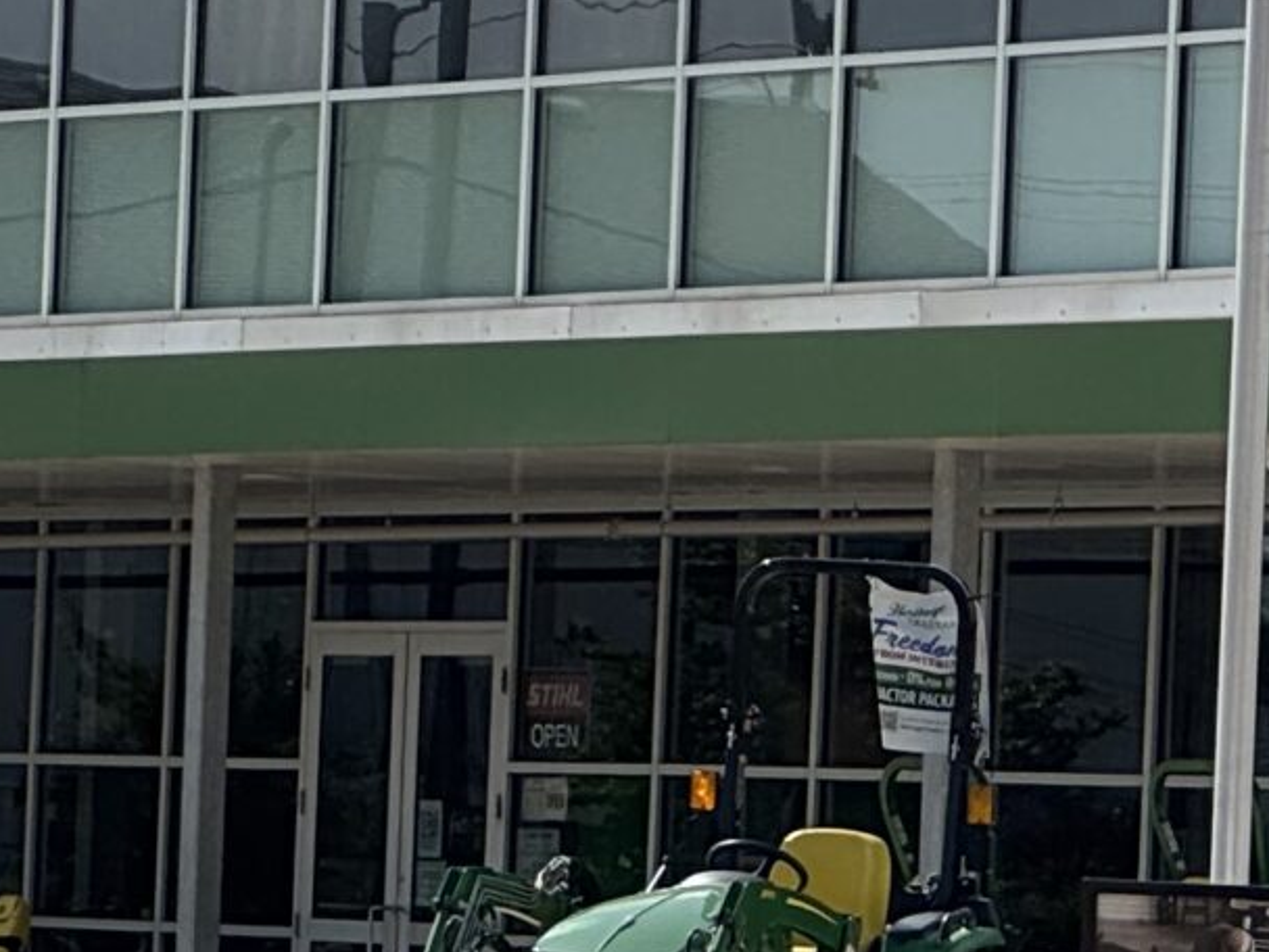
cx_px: 968
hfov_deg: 6.1
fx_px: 11878
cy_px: 1159
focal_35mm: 324
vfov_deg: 4.6
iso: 32
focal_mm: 9
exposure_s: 1/1672
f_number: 2.8
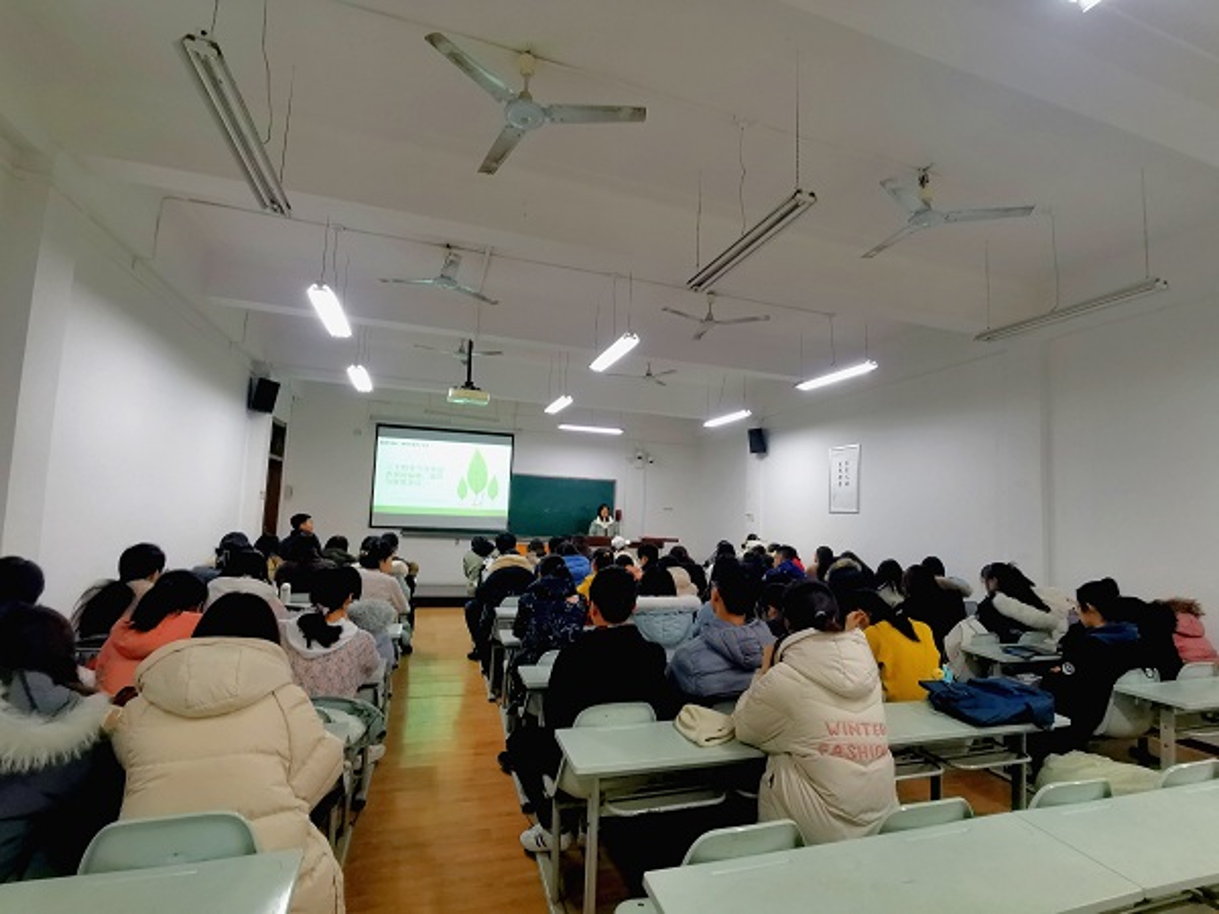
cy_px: 457
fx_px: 599
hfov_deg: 91.0
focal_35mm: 17
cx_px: 610
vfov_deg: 74.7
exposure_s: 1/16.7
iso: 50
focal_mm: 2.23
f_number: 2.2
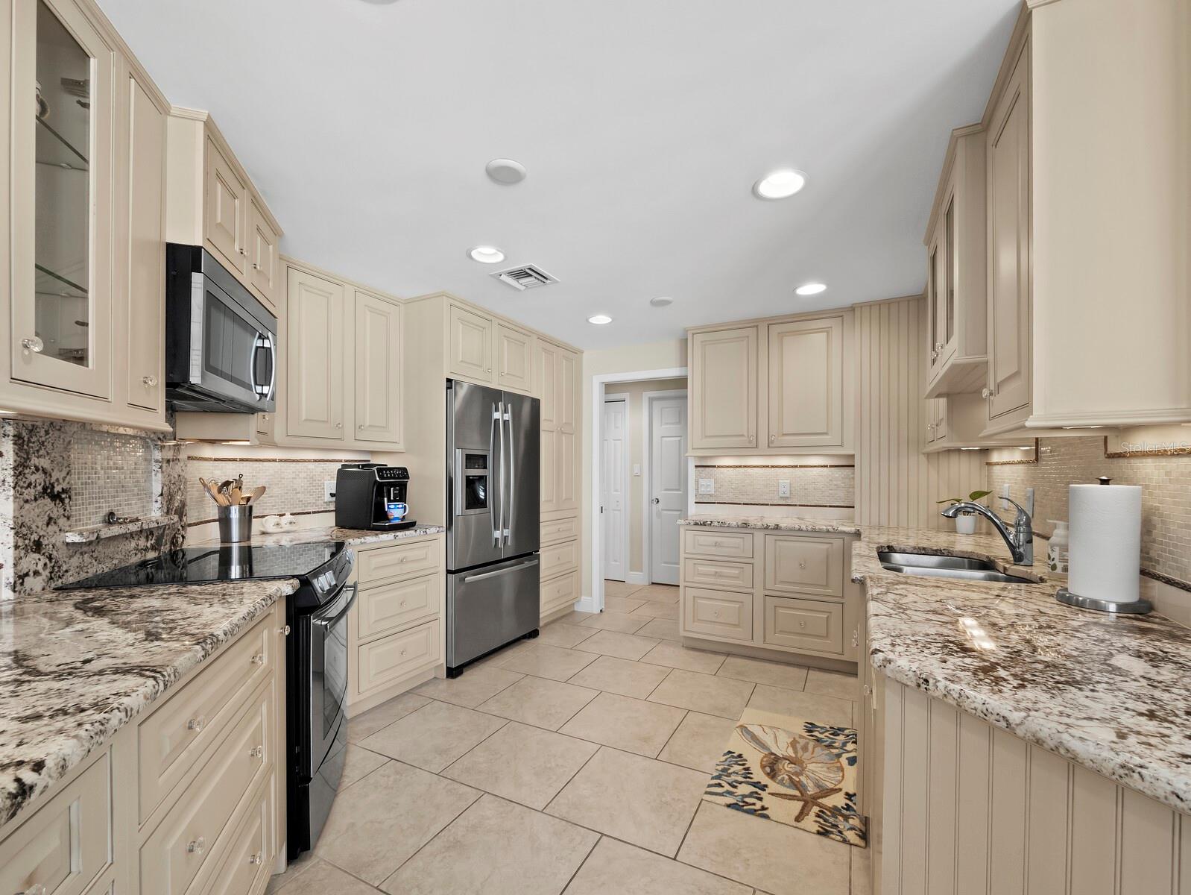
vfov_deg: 85.7
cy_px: 448
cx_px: 596
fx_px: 482
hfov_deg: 102.0
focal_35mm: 14
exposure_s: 1/4
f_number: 11
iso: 320
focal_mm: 7
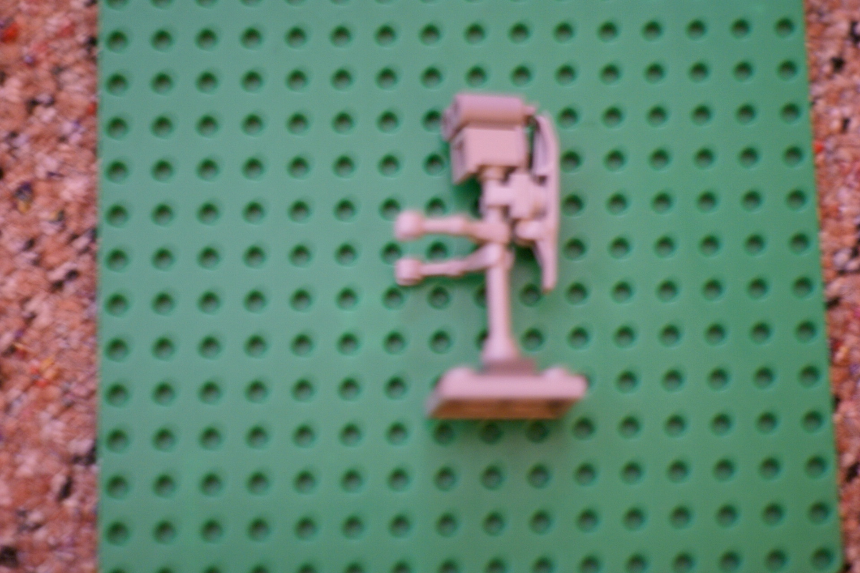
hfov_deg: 27.0
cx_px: 430
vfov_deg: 18.2
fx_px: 1792
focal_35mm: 75
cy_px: 286
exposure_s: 1
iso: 400
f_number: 2
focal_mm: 50
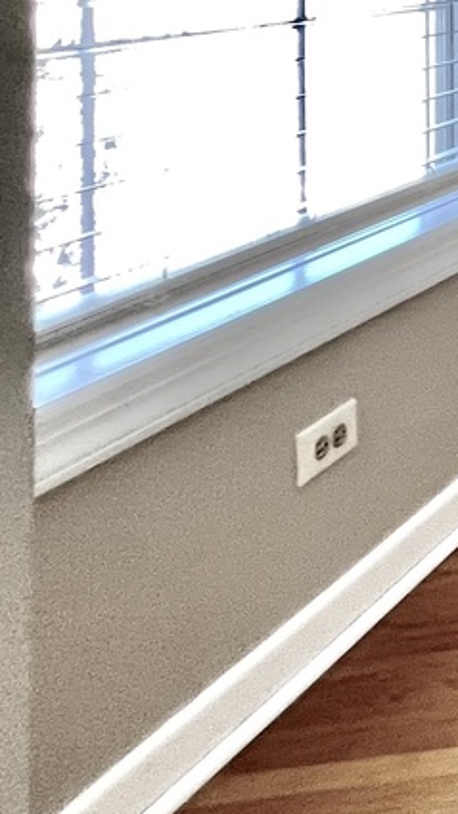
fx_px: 1037
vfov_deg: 36.5
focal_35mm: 48
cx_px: 1368
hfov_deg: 11.6
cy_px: -73
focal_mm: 1.57
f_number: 1.8
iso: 160
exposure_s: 1/99
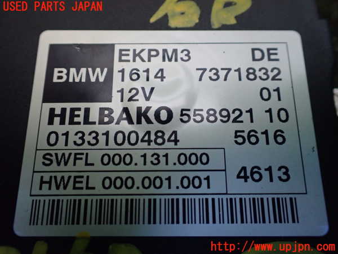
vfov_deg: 46.8
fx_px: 293
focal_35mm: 30
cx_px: 169
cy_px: 127
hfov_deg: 60.0
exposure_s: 1/60
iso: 800
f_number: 2.3
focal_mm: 5.4
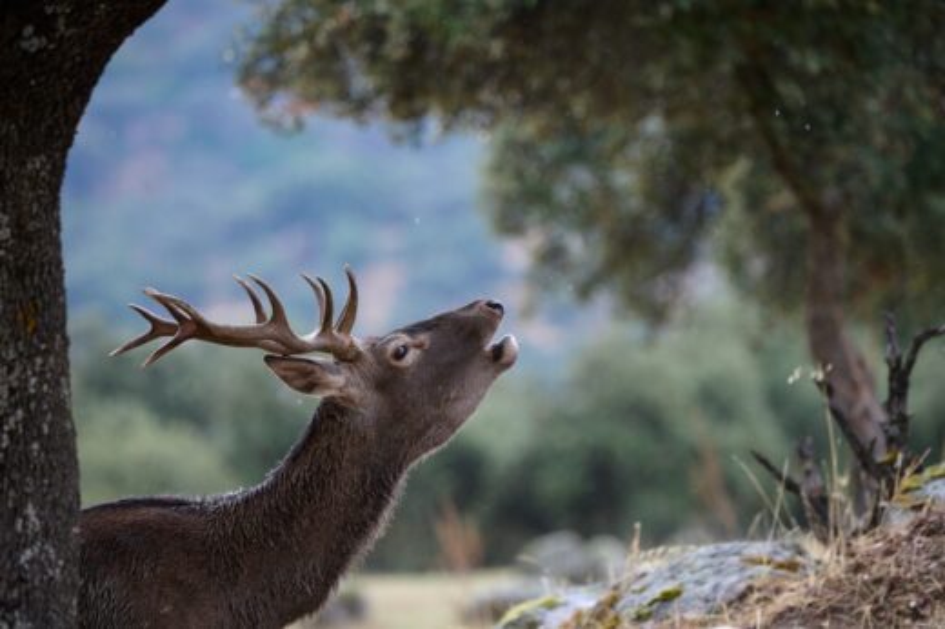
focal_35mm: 400
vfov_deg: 3.4
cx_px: 472
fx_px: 10493
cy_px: 314
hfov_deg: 5.2
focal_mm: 400
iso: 2000
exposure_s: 1/640
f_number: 6
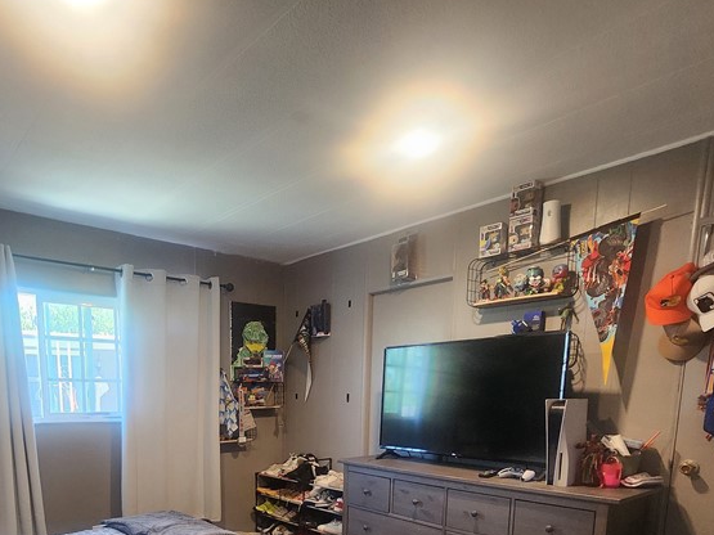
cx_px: 257
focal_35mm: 24
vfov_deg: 50.5
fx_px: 495
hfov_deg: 70.2
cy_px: 480
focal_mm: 1.74
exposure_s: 1/60
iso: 400
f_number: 2.2
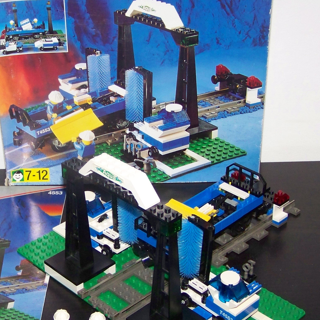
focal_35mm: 67
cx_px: 79
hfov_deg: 25.4
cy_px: 167
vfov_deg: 25.7
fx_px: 701
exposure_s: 1/30
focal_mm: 6.3
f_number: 2.8
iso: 200
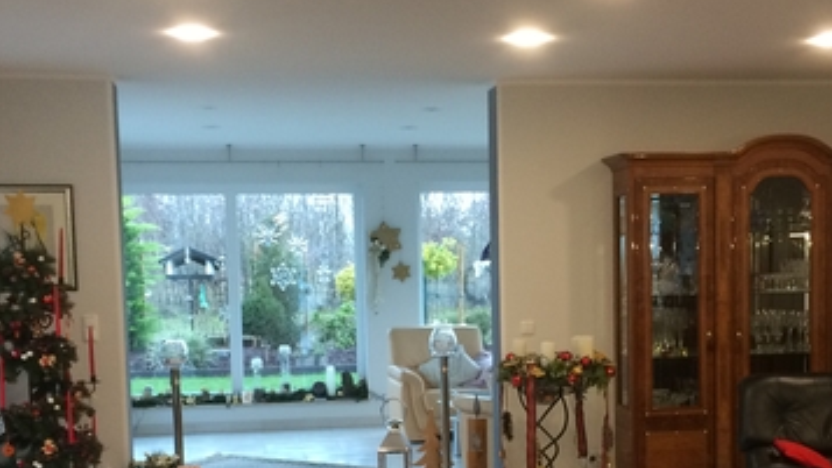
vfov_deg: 19.8
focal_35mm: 60
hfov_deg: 34.8
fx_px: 1324
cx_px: 495
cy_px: 387
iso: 200
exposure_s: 1/33
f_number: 2.2
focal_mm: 4.15
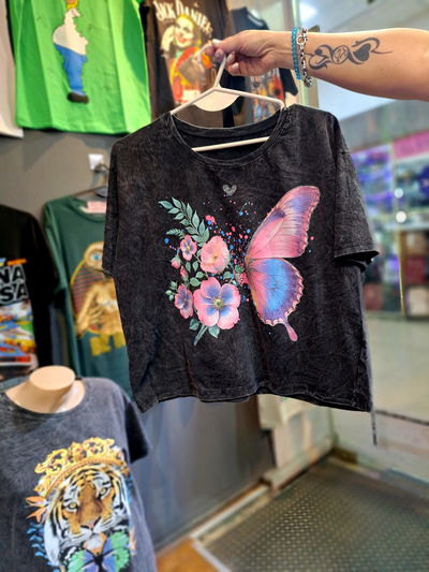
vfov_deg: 73.9
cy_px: 286
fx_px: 380
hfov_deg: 58.9
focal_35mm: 23
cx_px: 214
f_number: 1.8
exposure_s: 1/50
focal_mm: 5.54
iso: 200
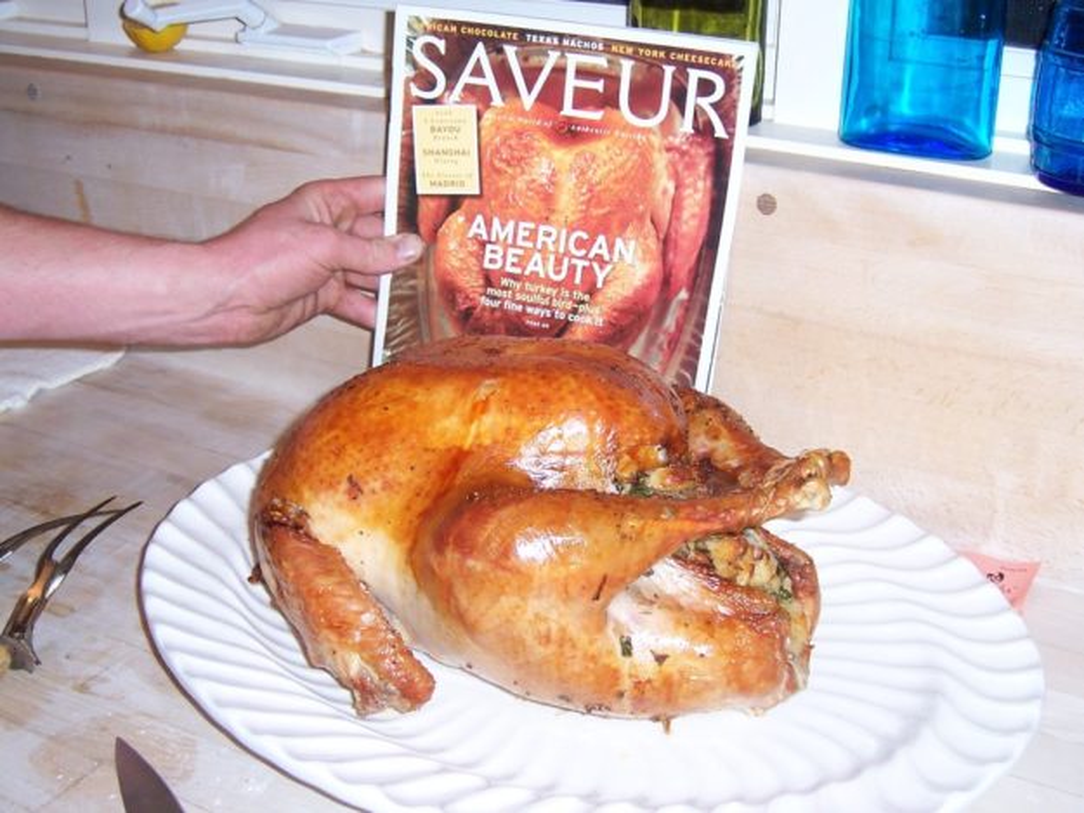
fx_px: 1378
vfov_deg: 32.9
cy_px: 406
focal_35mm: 44
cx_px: 542
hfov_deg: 42.9
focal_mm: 7.3
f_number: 3.3
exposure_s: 1/60
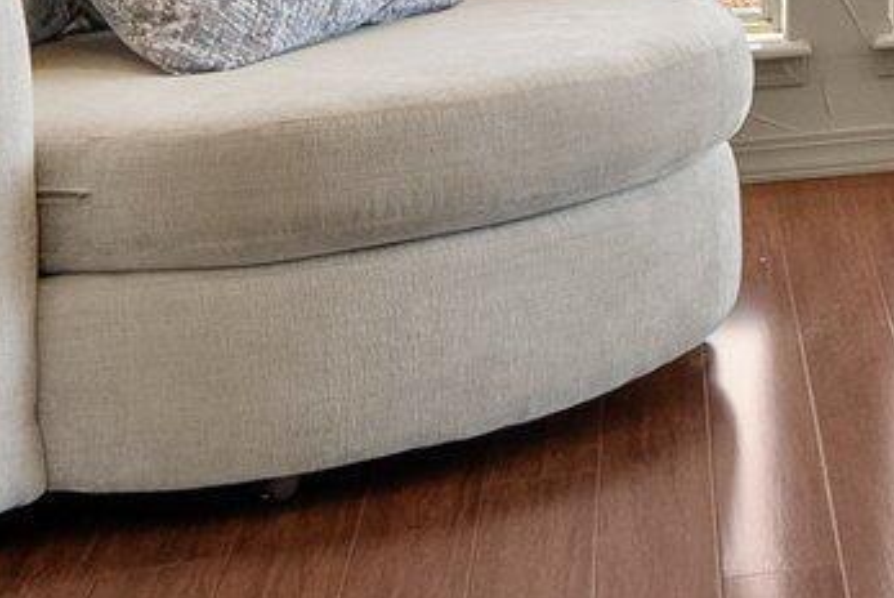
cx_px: 2053
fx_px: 2933
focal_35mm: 118
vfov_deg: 10.9
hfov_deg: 13.4
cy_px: -458
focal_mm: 20
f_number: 9
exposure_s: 1/10
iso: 250
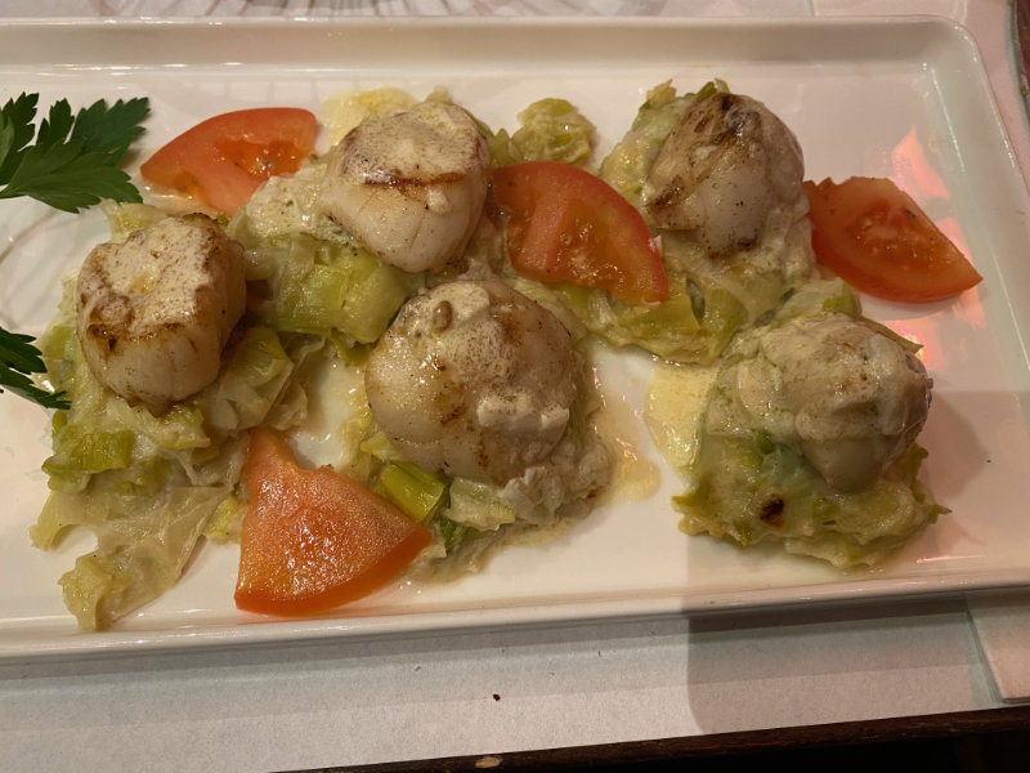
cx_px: 515
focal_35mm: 26
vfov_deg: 53.1
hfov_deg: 67.3
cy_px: 386
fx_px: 774
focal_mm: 4.2
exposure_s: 1/50
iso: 160
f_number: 1.8
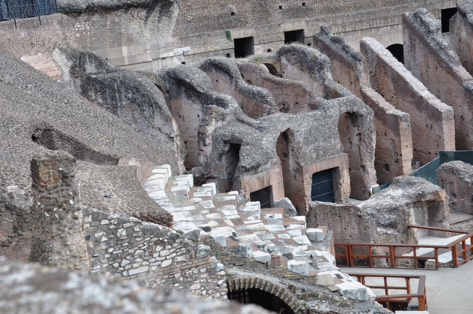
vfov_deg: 17.4
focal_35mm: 78
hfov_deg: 26.0
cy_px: 157
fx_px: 1024
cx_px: 236
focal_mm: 52
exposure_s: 1/80
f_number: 8
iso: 200
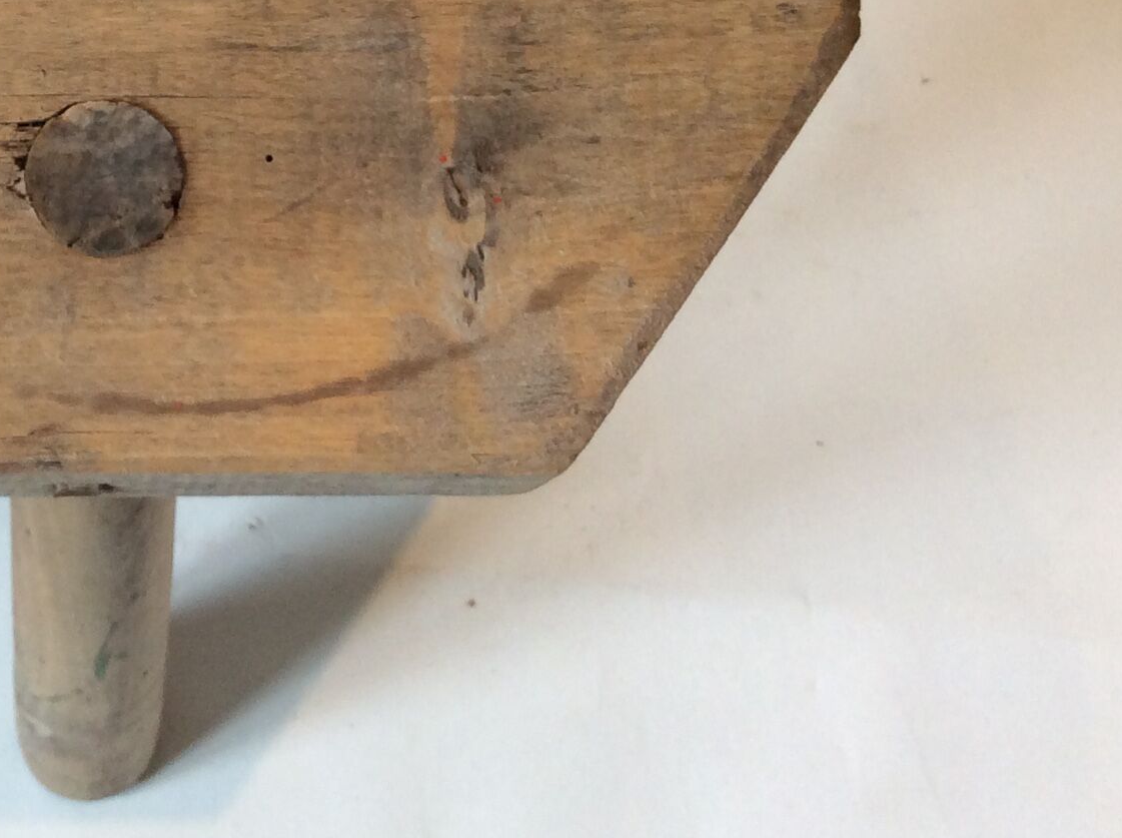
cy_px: 101
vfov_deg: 19.5
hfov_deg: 25.1
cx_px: 5
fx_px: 2395
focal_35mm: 74
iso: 50
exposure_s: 1/25
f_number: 2.4
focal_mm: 3.3
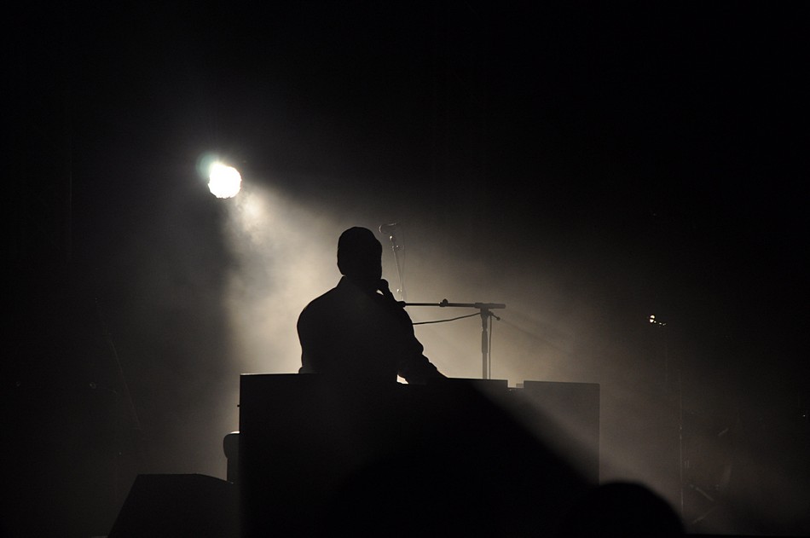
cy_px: 269
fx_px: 3539
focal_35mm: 158
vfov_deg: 8.7
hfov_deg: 13.1
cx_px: 405
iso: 640
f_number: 5.6
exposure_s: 1/100
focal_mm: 105
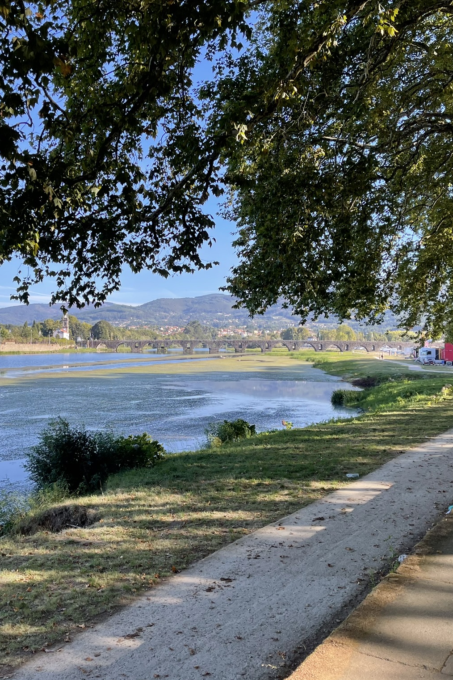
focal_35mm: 35
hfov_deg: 37.7
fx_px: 661
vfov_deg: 54.4
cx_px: 183
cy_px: 342
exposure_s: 1/807
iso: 32
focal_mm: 5.1
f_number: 1.6
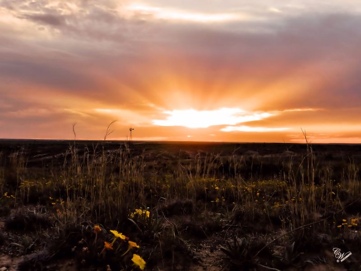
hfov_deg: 49.0
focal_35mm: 38
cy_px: 136
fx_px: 396
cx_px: 180
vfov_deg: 37.7
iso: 160
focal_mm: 6.7
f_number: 4
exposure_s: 1/200
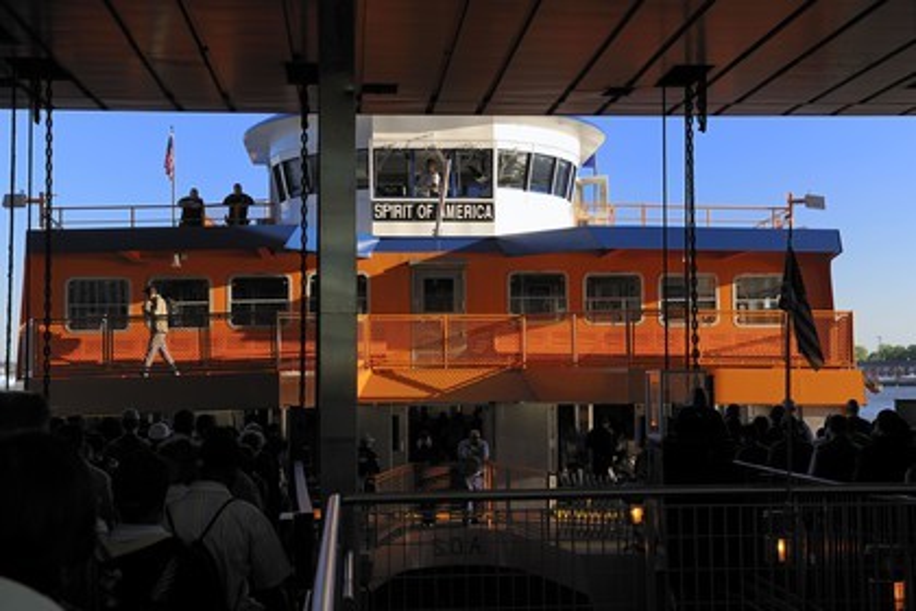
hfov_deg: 38.2
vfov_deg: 26.0
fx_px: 1323
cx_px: 458
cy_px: 306
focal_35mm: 52
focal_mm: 52
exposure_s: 1/160
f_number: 8
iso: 200
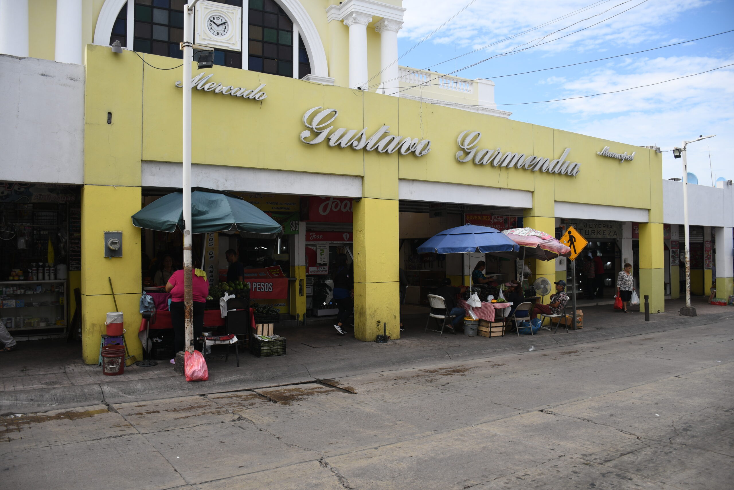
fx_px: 550
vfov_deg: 47.9
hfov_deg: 67.4
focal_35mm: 27
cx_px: 367
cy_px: 245
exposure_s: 1/800
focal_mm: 18
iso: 100
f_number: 4
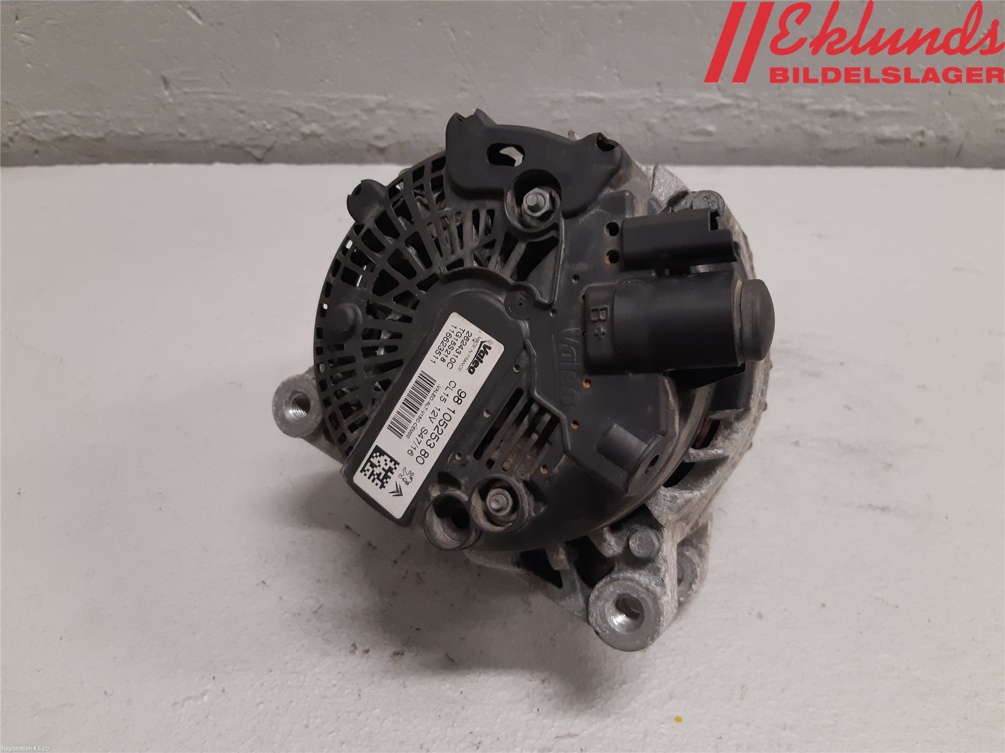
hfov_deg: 67.3
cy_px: 376
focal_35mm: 26
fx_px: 755
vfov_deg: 53.1
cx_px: 502
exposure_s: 1/50
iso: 160
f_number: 1.7
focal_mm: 3.93
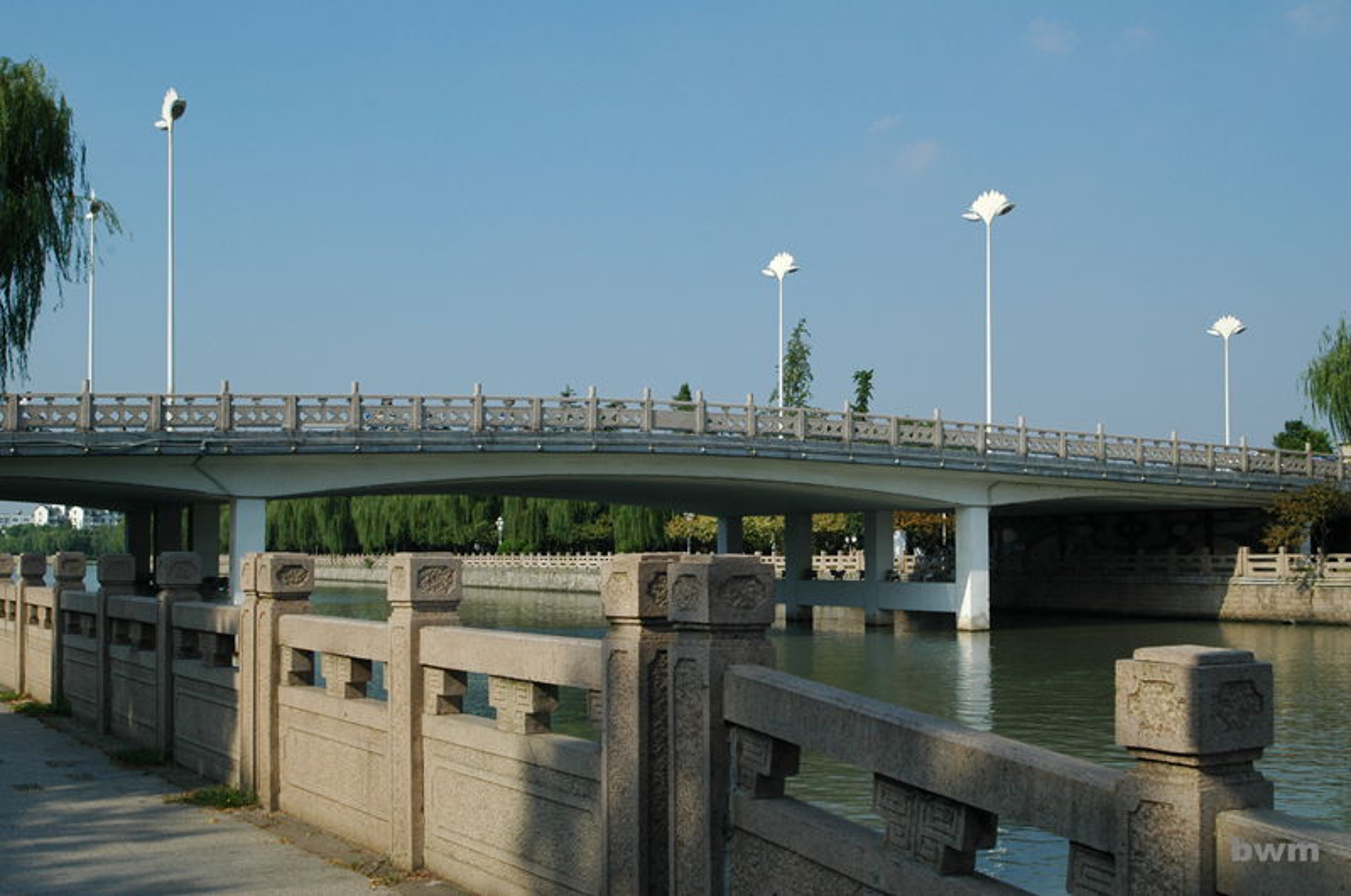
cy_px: 448
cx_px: 676
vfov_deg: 31.8
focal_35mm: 42
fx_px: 1574
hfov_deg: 46.5
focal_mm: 28
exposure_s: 1/320
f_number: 11
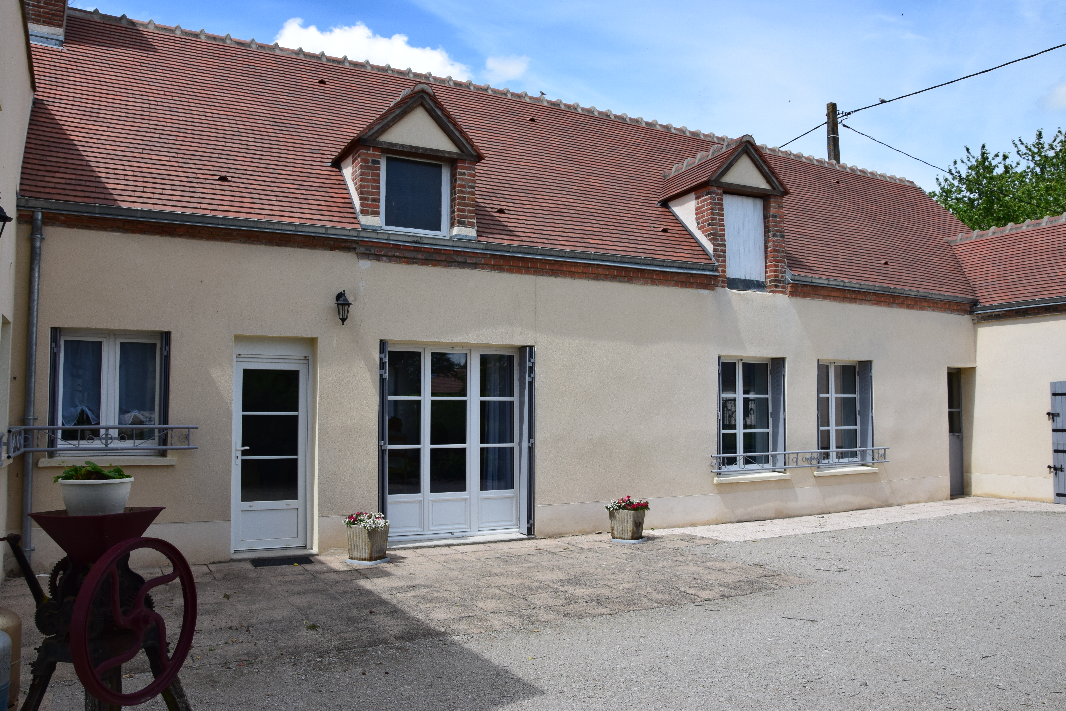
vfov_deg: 25.8
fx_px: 1554
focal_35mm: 52
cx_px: 533
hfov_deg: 37.9
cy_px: 356
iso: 360
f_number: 11
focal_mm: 35
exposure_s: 1/500
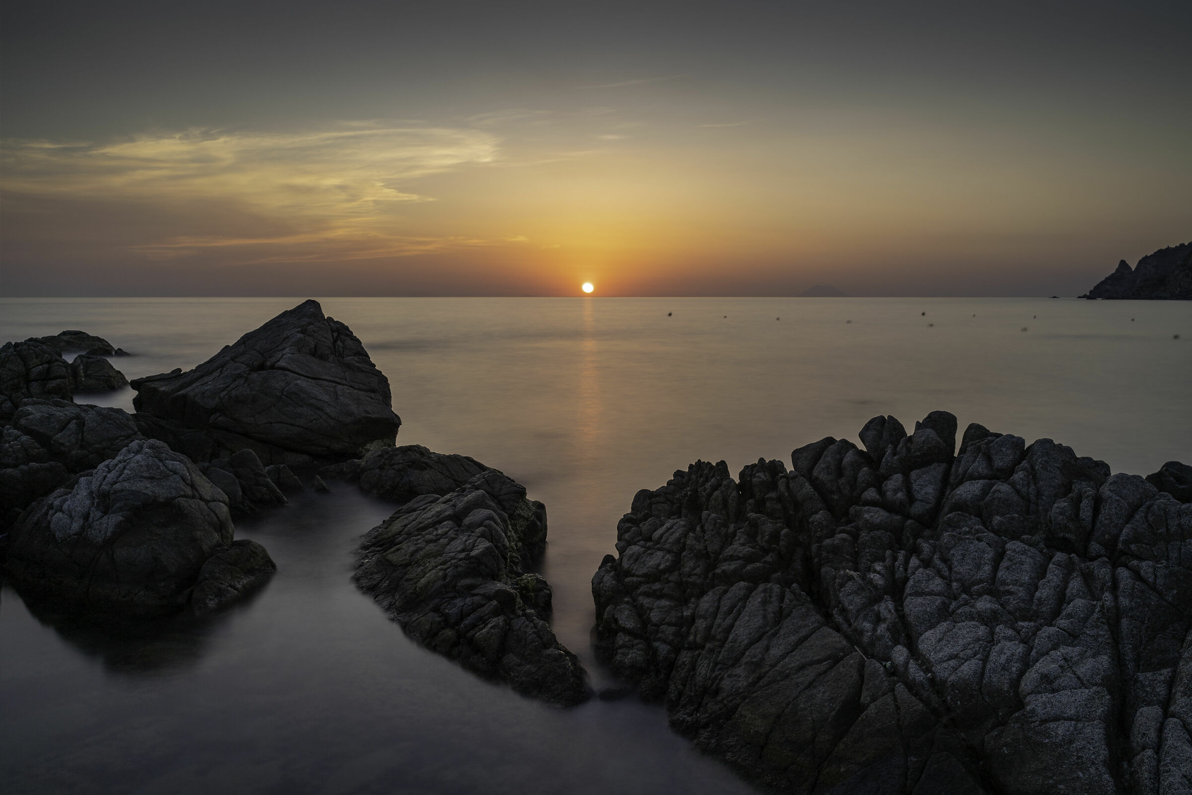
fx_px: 960
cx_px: 596
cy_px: 398
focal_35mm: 29
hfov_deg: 63.7
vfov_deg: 45.0
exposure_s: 30
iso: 100
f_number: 11
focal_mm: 29
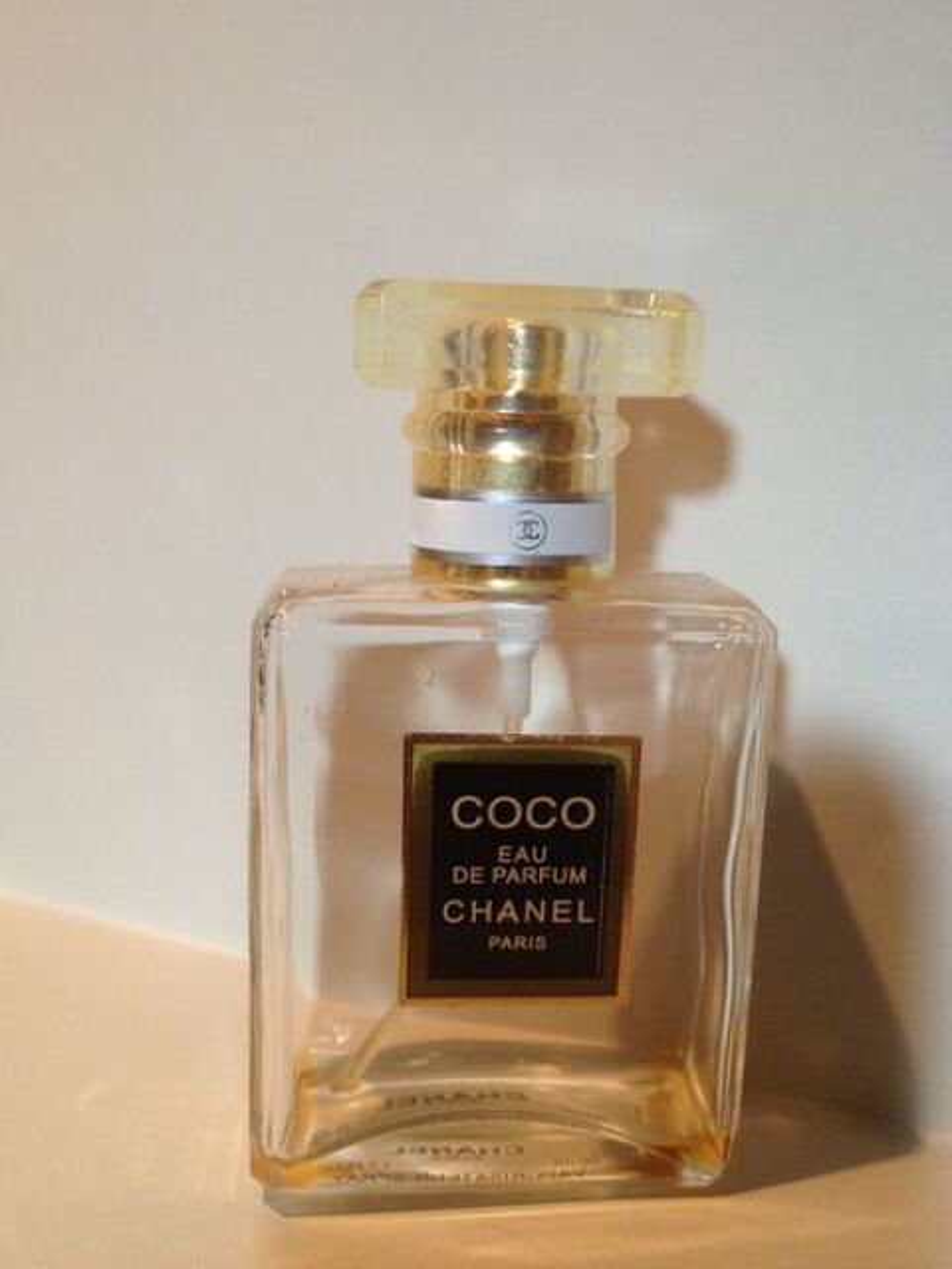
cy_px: 634
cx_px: 476
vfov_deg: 52.6
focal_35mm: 35
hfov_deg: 40.7
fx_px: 1283
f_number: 2.4
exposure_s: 1/20
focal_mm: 4.28
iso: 100
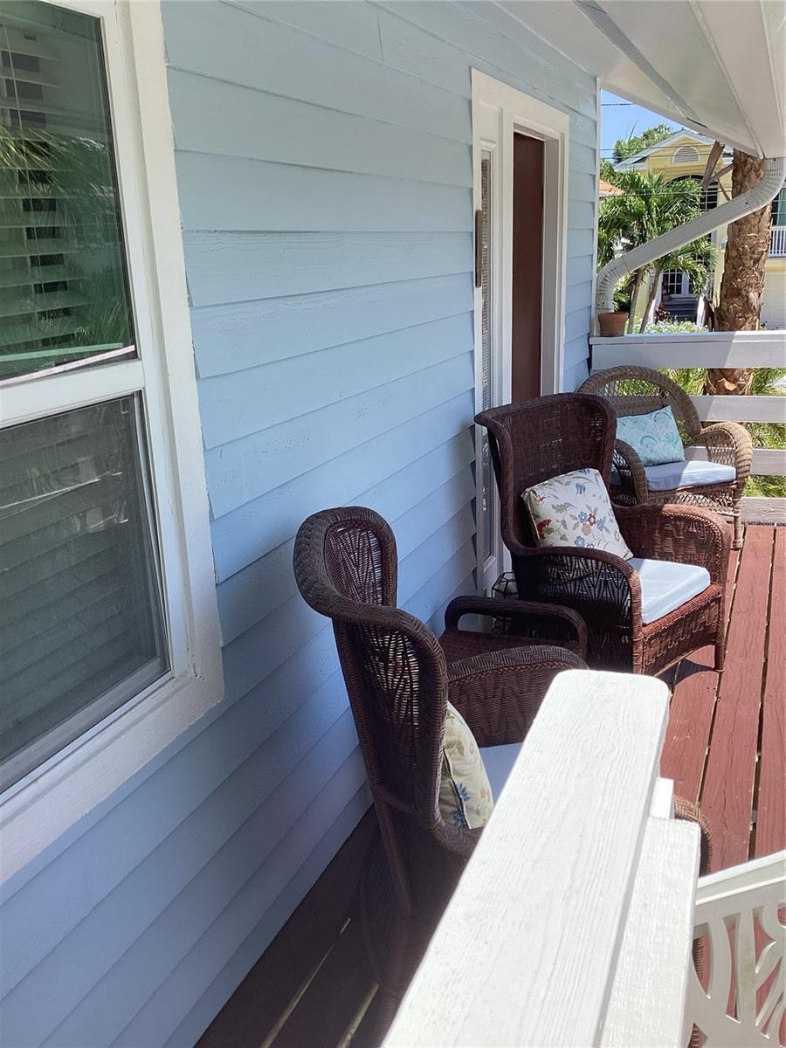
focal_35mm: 31
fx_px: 939
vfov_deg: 58.4
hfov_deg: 45.4
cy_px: 524
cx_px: 393
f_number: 2.4
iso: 25
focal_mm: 3.3
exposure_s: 1/562
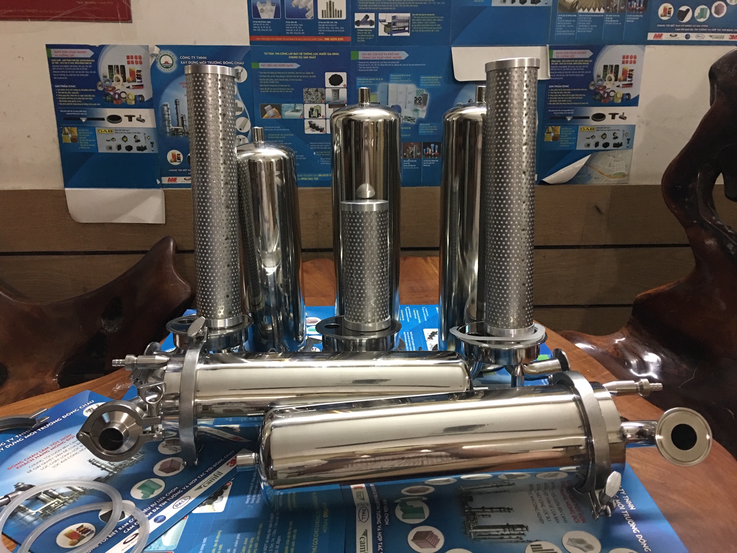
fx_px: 617
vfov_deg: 48.2
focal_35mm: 29
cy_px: 276
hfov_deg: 61.7
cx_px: 368
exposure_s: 1/8
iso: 125
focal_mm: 4.15
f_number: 2.2
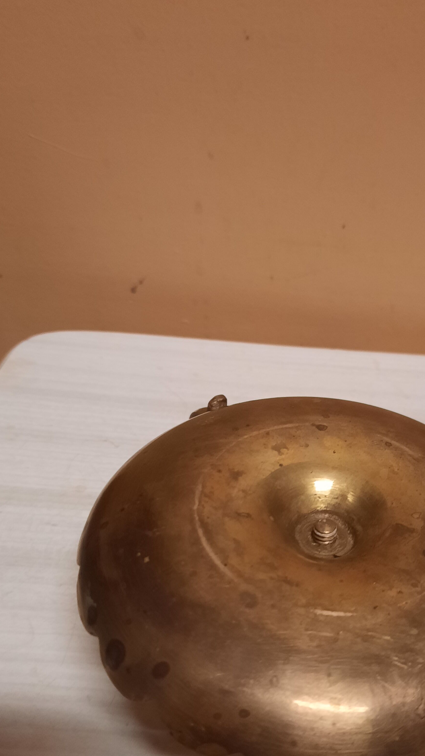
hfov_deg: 33.3
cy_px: 470
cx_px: 300
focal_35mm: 35
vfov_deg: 56.0
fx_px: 701
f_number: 2
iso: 250
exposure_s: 1/33
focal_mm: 4.6
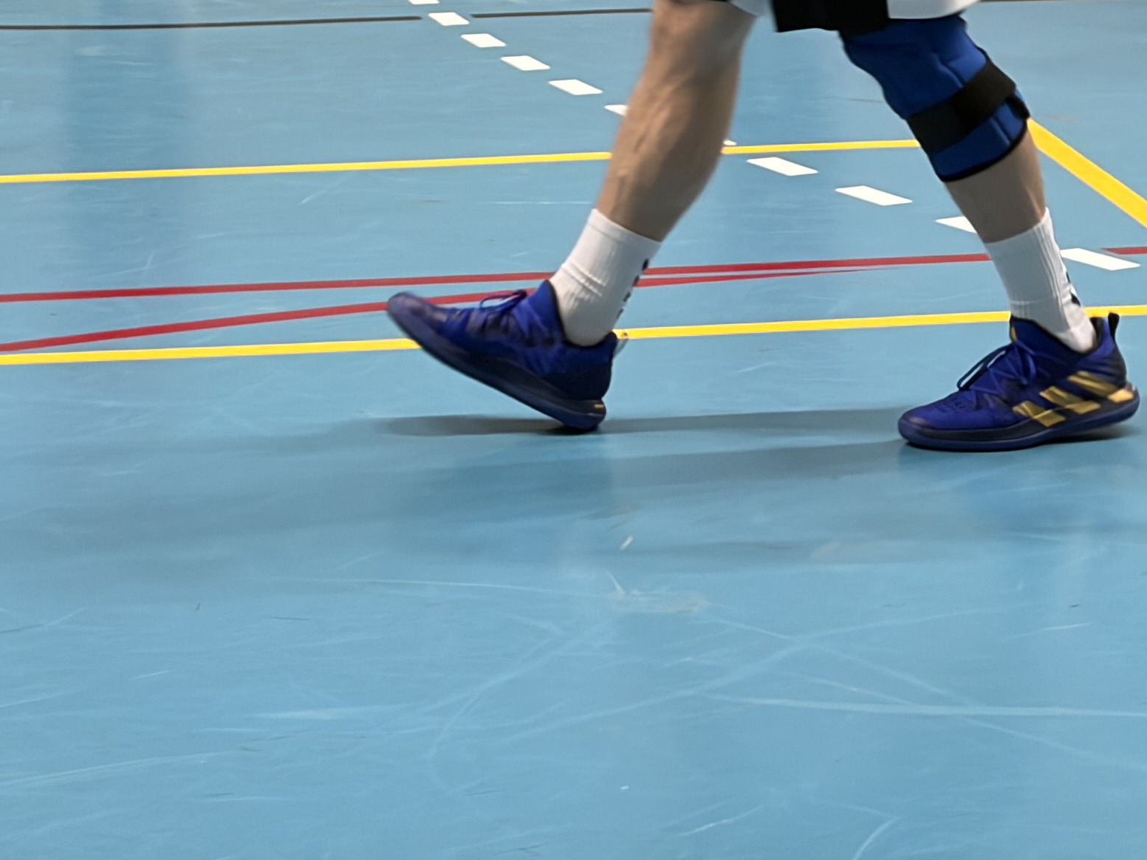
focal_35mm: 135
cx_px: 791
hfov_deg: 14.6
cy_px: -252
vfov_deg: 10.7
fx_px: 4474
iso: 80
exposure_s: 1/60
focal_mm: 5.96
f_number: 1.6
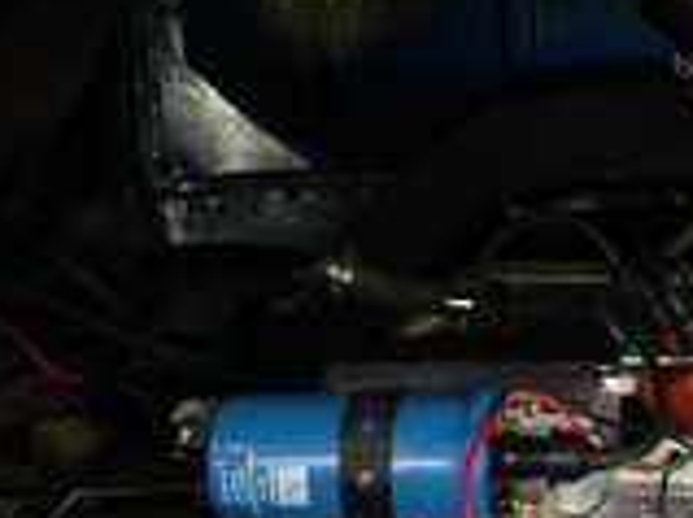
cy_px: 353
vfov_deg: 17.7
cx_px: 850
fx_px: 1660
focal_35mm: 83
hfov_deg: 21.7
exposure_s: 1/20
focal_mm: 4.12
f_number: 2.4
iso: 80
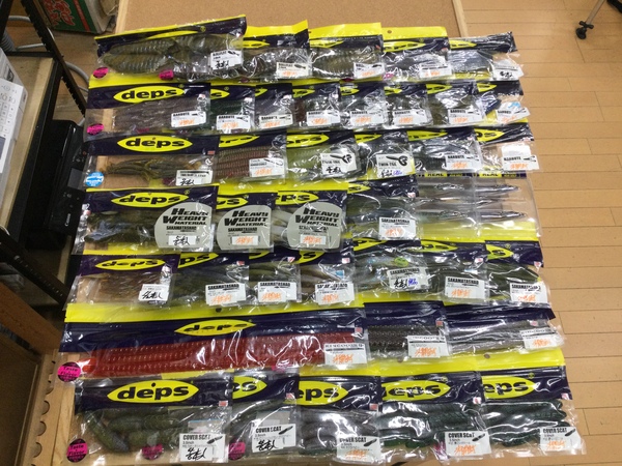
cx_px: 311
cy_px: 233
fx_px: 557
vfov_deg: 45.4
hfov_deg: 58.4
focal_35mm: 31
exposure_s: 1/30
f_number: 2.4
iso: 25
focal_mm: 3.3
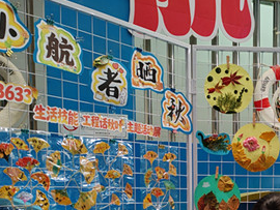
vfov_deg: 23.0
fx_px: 486
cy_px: 230
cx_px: 263
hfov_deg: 30.4
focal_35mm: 60
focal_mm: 6.12
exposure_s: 1/33
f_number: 1.9
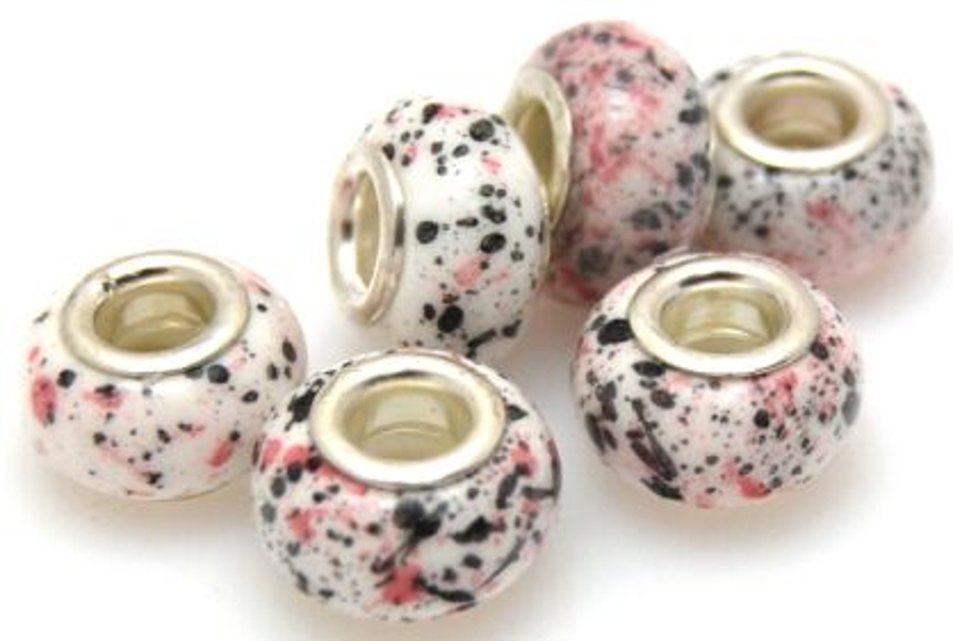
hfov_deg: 33.3
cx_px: 476
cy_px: 320
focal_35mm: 60
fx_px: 1592
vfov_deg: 22.7
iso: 200
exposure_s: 1/60
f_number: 5.6
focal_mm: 40
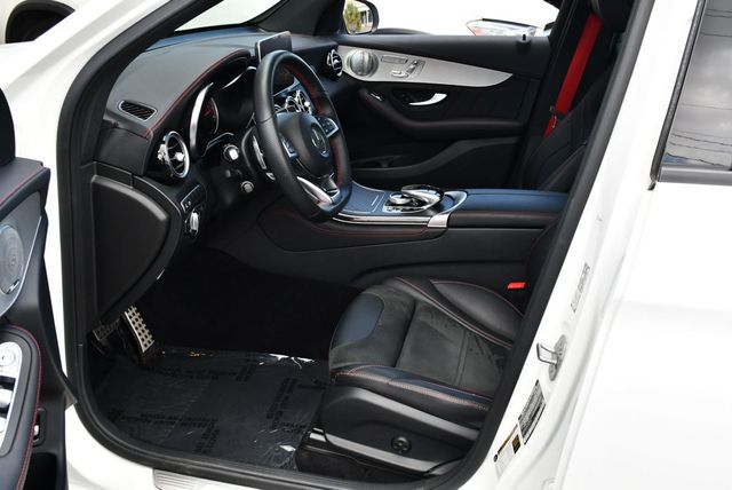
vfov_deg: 36.9
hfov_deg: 53.1
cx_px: 366
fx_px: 733
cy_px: 245
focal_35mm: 36
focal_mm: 18
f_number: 5.6
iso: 360
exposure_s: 1/250
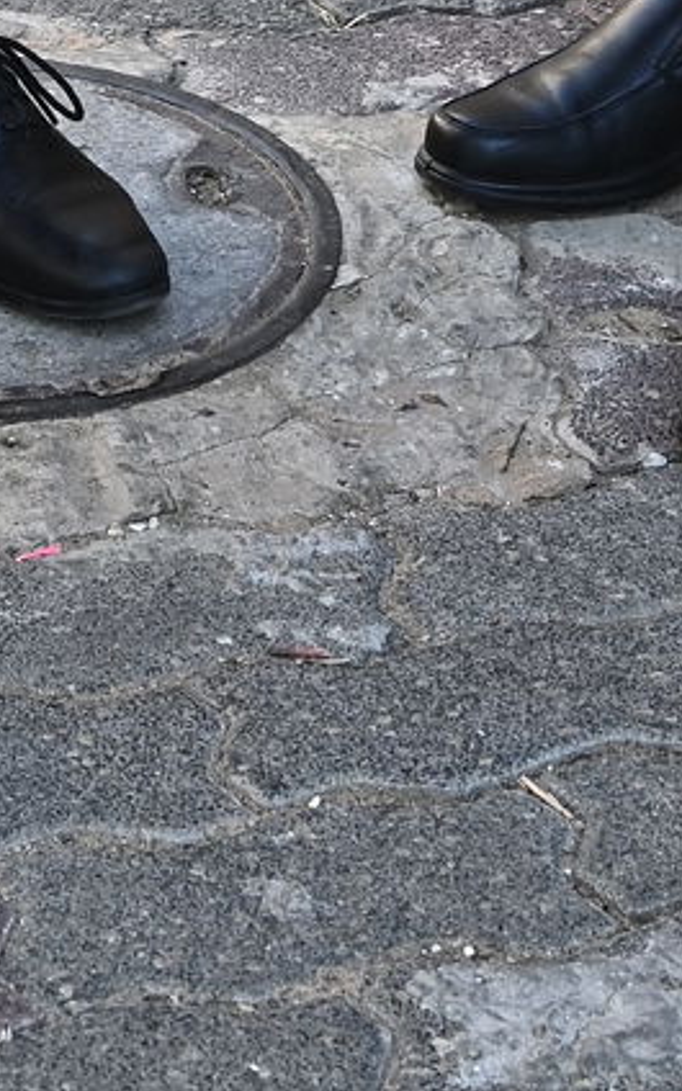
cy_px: -1571
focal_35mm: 202
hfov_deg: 6.5
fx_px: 6007
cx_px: 139
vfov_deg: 9.2
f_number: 6.3
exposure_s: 1/200
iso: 400
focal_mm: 40
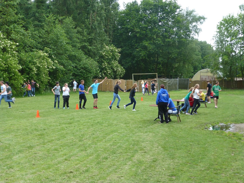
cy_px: 92
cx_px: 122
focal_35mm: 62
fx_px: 437
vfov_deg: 23.7
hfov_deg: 31.2
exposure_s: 1/100
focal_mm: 11
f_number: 4.8
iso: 100
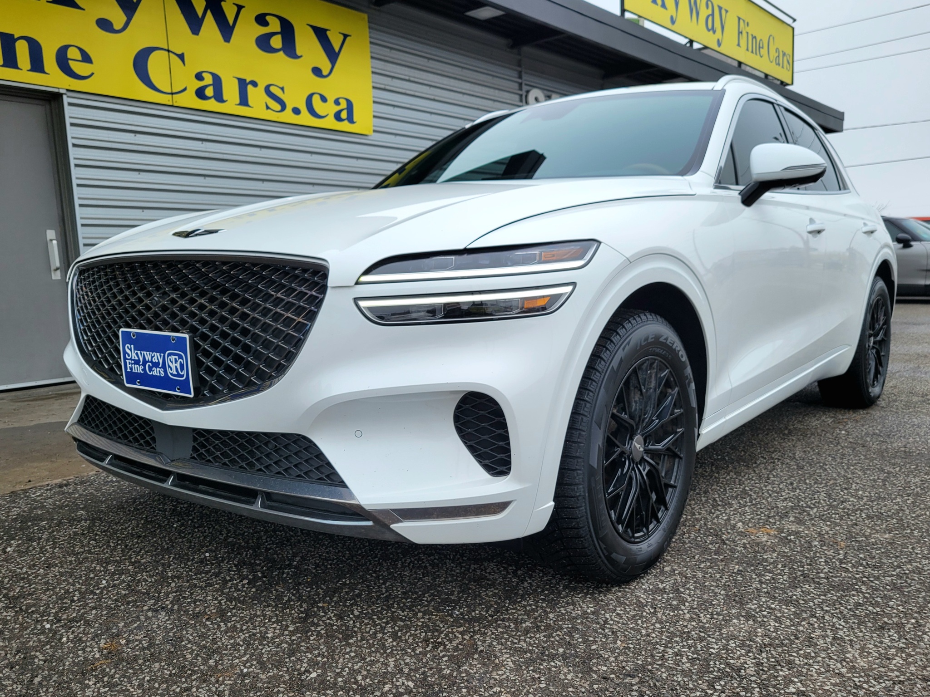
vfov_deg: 53.1
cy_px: 348
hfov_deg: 67.3
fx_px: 699
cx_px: 465
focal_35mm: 26
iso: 40
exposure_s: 1/909
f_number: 1.8
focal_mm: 5.4
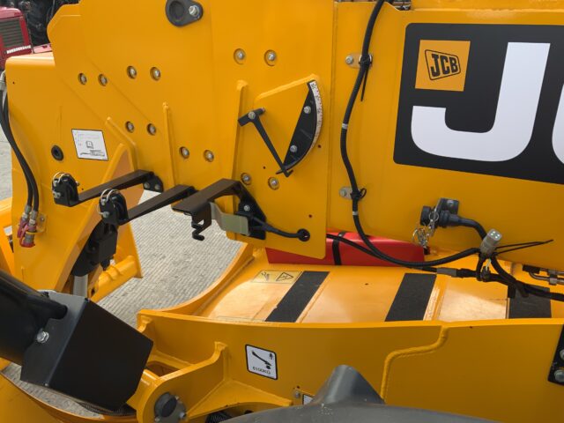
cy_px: 212
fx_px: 472
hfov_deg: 61.7
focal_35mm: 29
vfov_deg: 48.2
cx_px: 282
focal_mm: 3
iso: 16
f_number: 1.8
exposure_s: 1/286
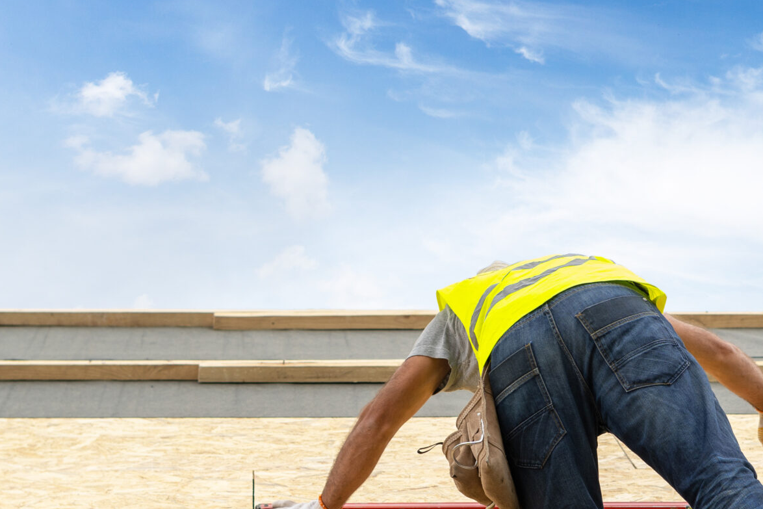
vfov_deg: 12.5
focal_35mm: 109
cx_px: 575
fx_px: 2310
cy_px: 410
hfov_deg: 18.6
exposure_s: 1/250
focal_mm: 50
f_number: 4
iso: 160
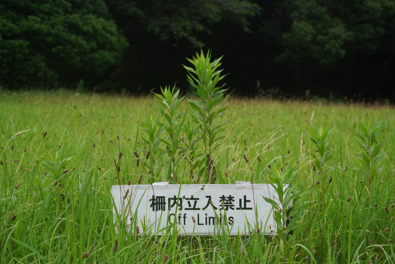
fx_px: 725
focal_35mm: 66
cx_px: 198
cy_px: 132
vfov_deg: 20.6
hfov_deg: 30.5
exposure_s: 1/80
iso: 125
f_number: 5.6
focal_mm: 44
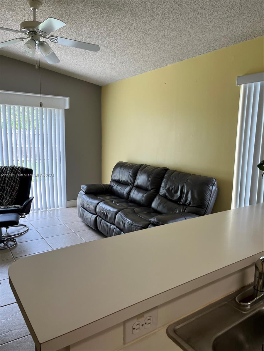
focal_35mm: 26
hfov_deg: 53.1
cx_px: 132
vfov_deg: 67.3
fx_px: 264
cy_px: 176
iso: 64
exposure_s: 1/120
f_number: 1.6
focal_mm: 5.1
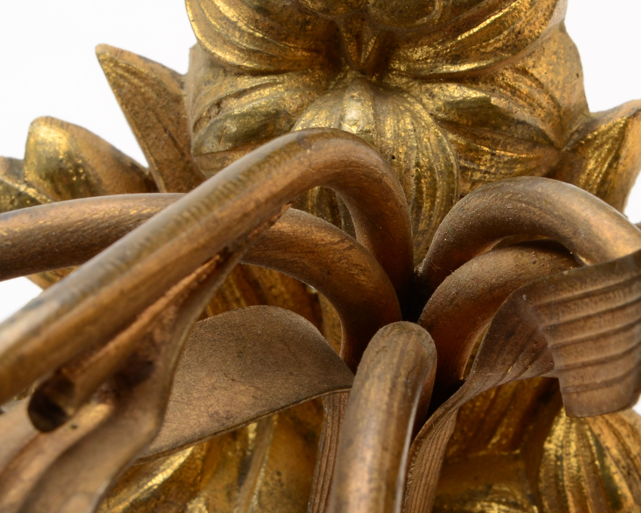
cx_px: 405
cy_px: 177
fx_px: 2691
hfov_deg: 13.6
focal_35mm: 142
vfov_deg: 10.9
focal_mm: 55
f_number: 20
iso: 100
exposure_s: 1/160
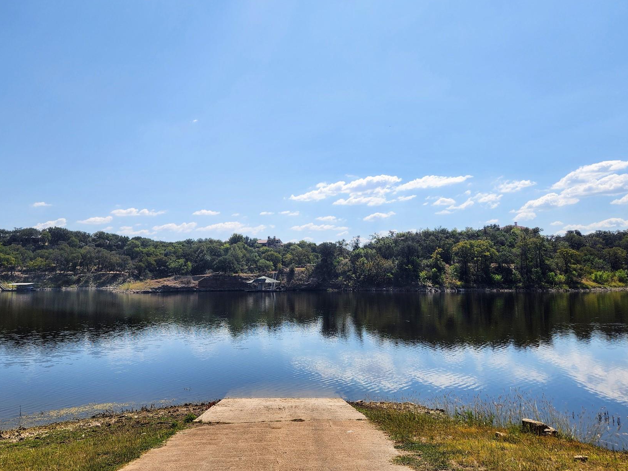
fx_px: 526
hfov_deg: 61.6
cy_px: 206
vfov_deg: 48.1
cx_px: 287
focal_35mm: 29
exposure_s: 1/3464
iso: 20
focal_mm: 5.4
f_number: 1.8
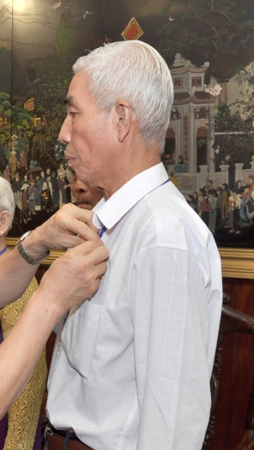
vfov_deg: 47.3
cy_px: 225
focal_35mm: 43
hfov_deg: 26.5
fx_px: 514
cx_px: 10
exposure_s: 1/60
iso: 200
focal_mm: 18
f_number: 8
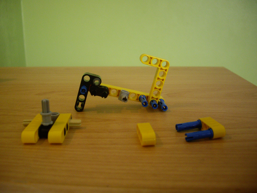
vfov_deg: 37.7
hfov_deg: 49.0
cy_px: 96
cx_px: 128
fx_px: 282
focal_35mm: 38
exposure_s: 1/50
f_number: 2.8
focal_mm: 7.9
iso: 400
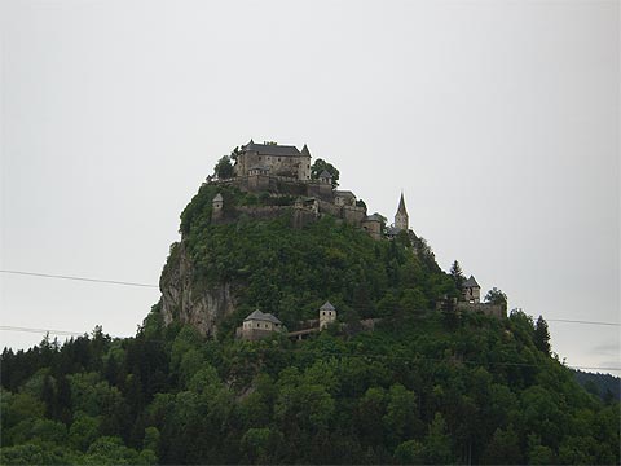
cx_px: 310
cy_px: 233
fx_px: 2045
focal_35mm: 114
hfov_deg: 17.3
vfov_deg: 13.0
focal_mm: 18.6
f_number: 8.3
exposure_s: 1/250
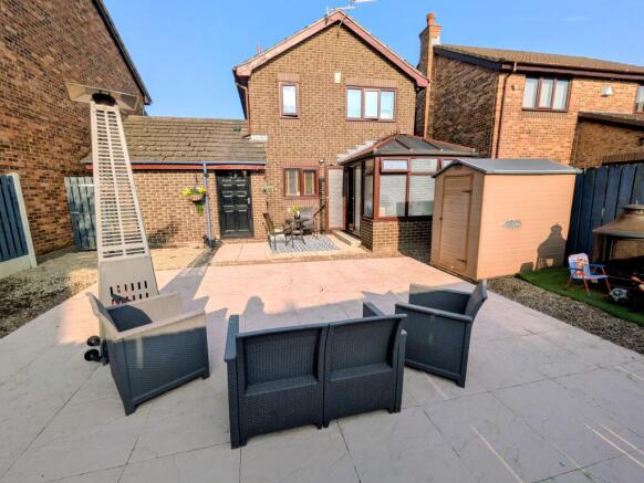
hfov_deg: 102.0
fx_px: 261
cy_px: 242
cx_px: 322
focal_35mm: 14
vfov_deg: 85.7
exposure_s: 1/1218
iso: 48
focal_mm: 1.83
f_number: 2.2
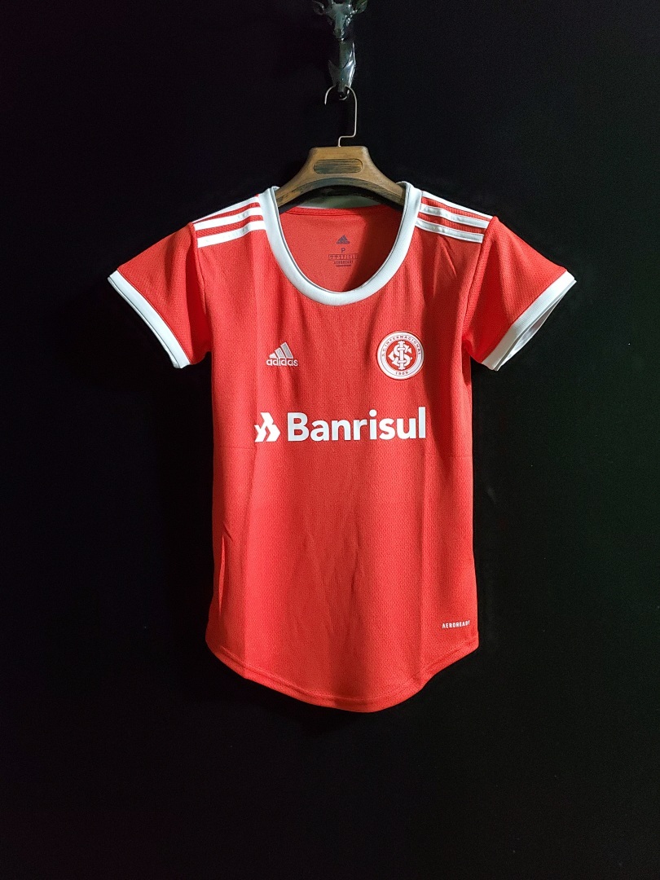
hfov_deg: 53.1
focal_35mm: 26
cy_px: 440
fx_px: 661
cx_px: 330
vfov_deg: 67.3
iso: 800
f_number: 1.5
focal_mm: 4.3
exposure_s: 1/50
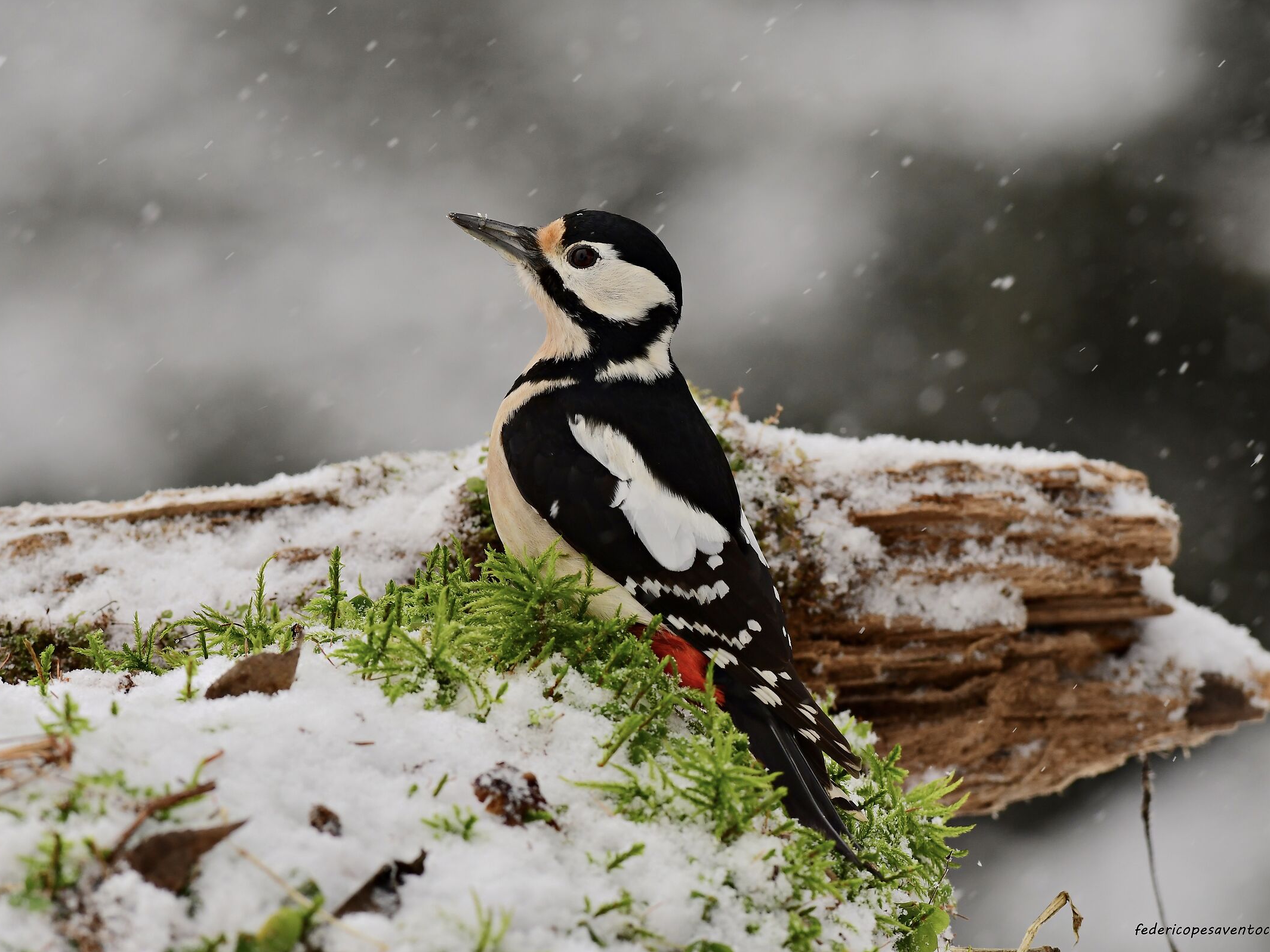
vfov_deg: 3.0
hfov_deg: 4.1
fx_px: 17904
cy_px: 475
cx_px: 603
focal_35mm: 488
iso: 560
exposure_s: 1/500
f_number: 8
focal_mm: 300
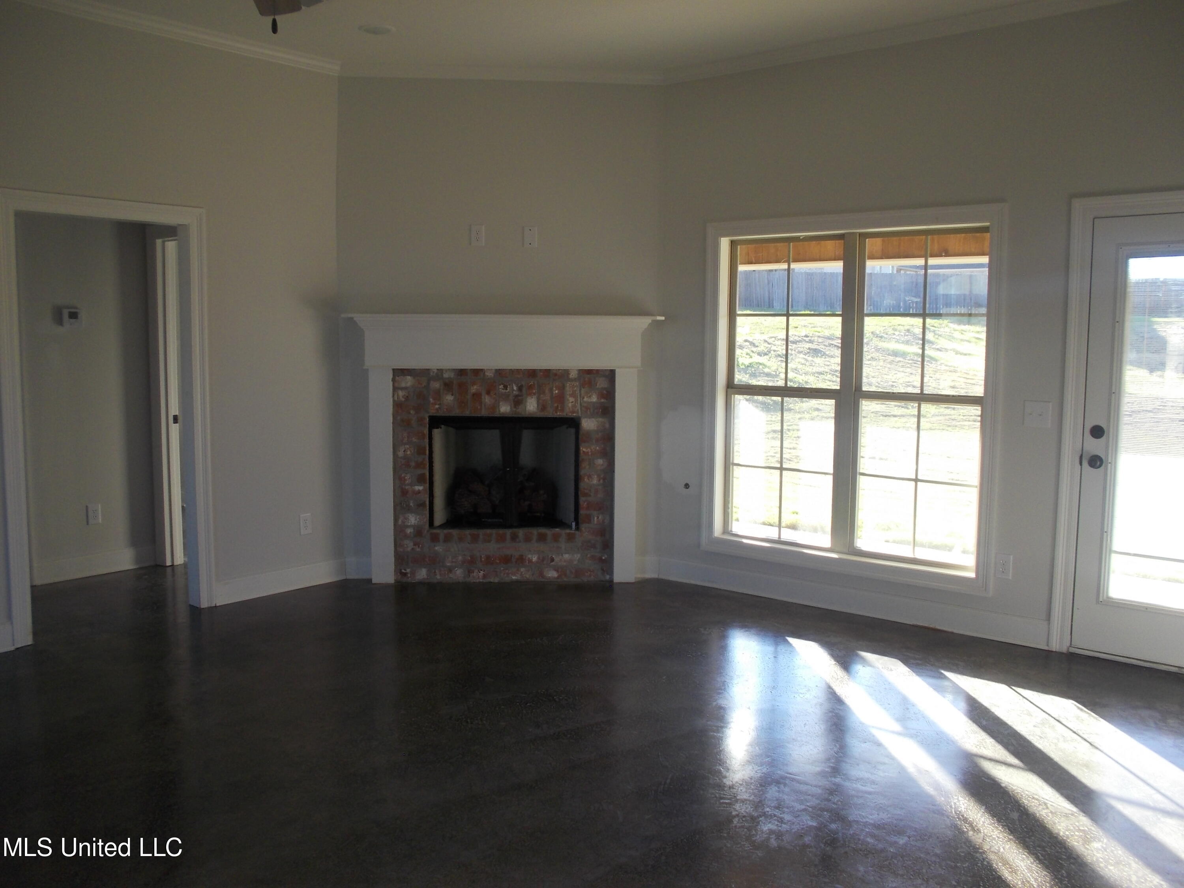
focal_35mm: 29
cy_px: 444
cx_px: 592
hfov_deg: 61.7
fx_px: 992
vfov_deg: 48.2
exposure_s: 1/50
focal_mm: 4.1
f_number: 3.3
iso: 80
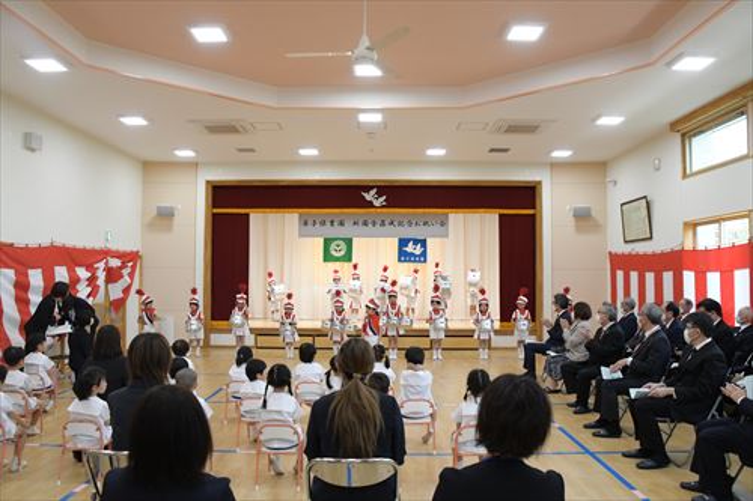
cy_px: 250
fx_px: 565
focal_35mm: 27
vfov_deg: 47.9
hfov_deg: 67.4
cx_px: 376
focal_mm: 18
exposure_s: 1/200
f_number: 7.1
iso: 3200
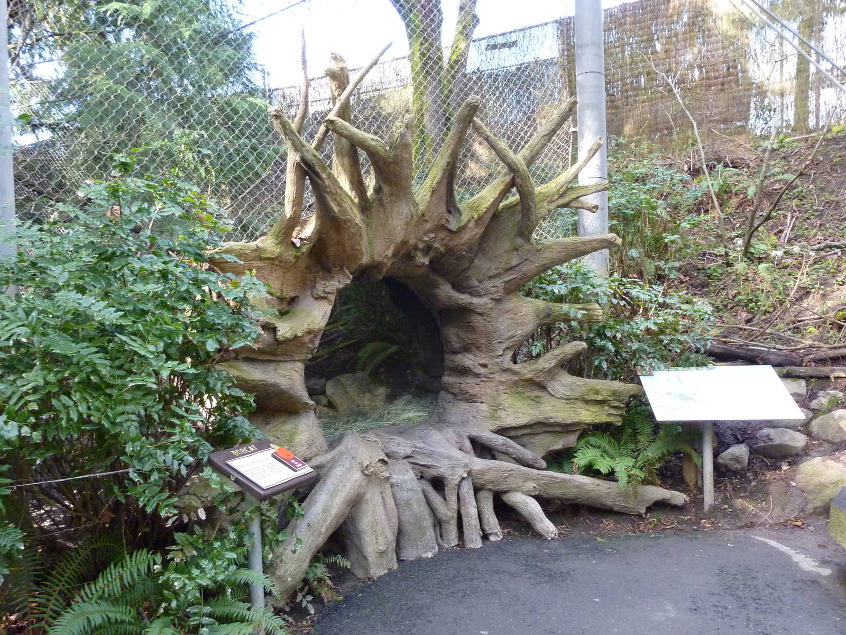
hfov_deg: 56.8
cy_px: 318
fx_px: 782
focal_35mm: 32
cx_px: 423
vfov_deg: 44.2
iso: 400
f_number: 3.5
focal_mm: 5.3
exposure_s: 1/80
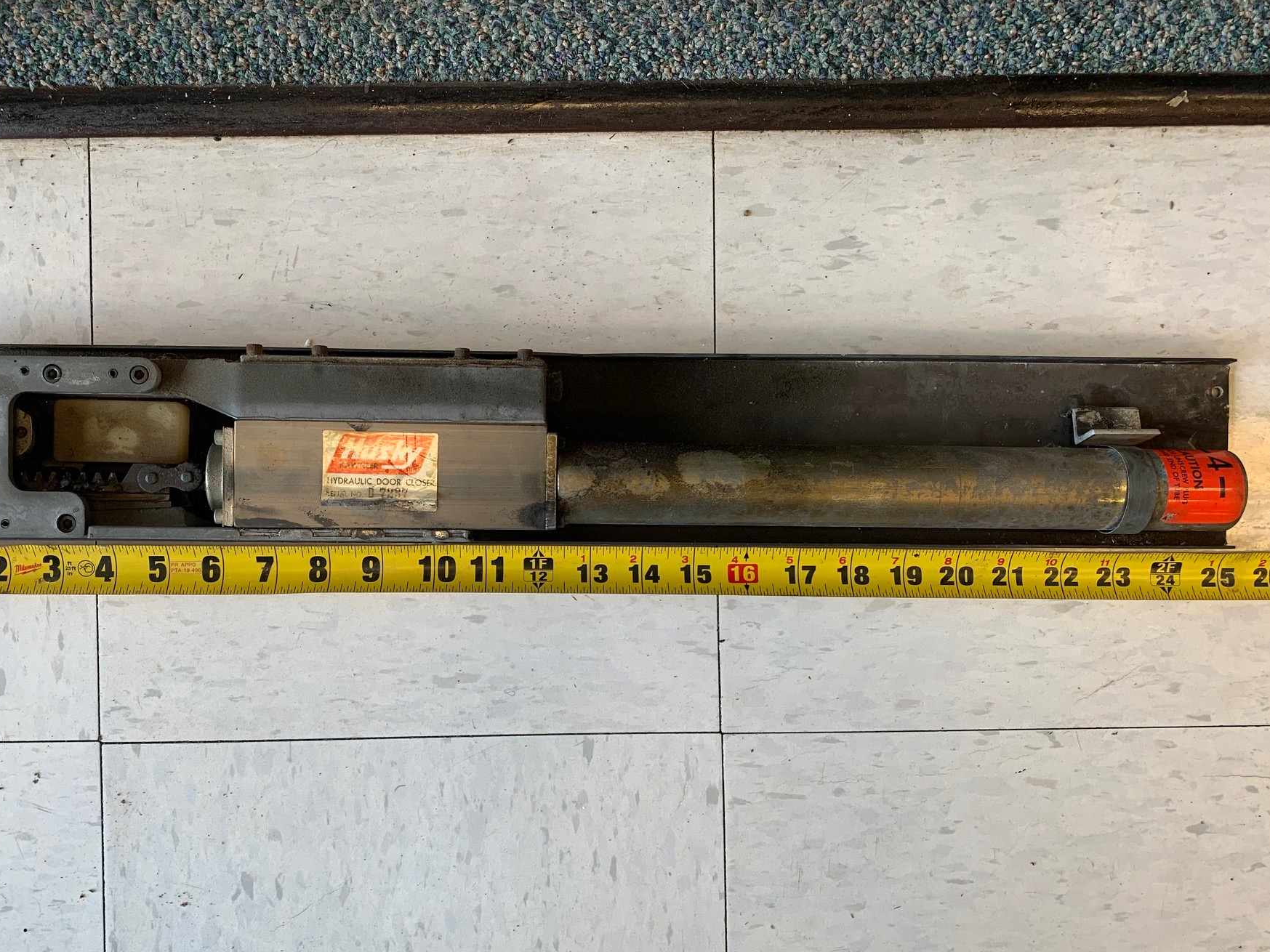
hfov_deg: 59.8
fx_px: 1101
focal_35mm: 30
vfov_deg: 46.7
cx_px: 560
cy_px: 525
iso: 64
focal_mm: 4.25
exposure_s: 1/120
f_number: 1.8
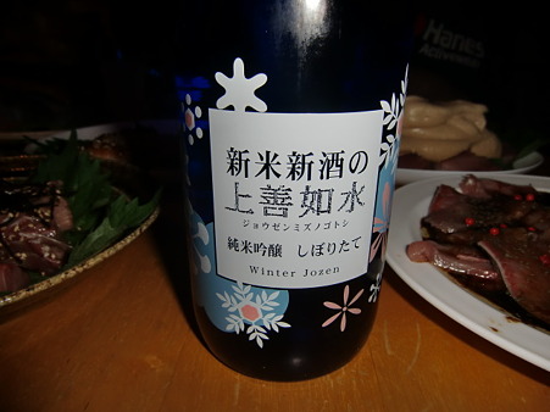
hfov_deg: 71.6
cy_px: 206
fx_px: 381
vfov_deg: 56.8
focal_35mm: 24
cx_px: 275
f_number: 7.5
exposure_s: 1/15
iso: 64
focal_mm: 4.3
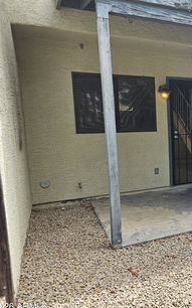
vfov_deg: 56.7
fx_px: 285
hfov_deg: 32.9
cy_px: 160
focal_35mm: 34
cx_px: 208
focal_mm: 6.3
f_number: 1.7
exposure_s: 1/180
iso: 20
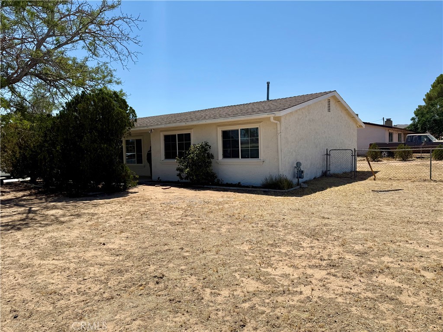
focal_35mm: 24
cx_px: 222
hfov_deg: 71.6
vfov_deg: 56.8
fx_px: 307
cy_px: 166
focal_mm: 6.76
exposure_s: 1/6711
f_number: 1.78
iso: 80
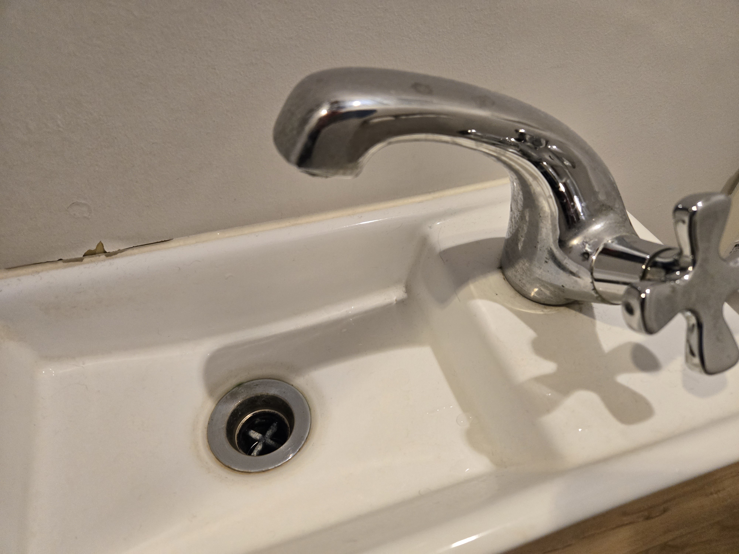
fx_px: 491
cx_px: 370
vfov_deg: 58.9
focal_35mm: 23
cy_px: 277
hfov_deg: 73.9
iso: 500
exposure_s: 1/100
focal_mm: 5.4
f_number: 1.8
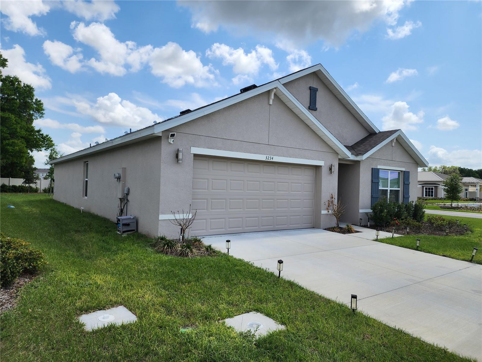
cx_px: 241
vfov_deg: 58.9
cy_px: 181
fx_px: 320
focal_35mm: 23
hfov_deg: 73.9
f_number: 1.8
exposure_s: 1/1623
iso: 12
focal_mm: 6.4
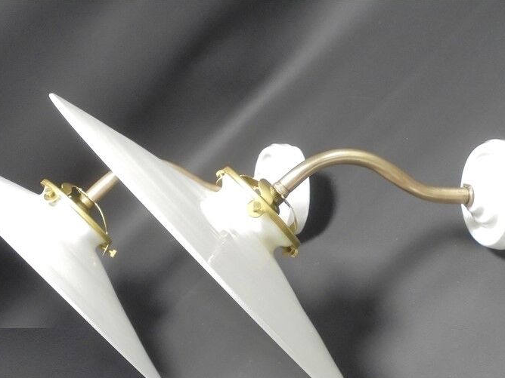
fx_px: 963
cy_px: 253
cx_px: 211
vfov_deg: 22.2
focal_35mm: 66
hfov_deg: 29.3
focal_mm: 8.9
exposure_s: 1/20
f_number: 4.8
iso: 400
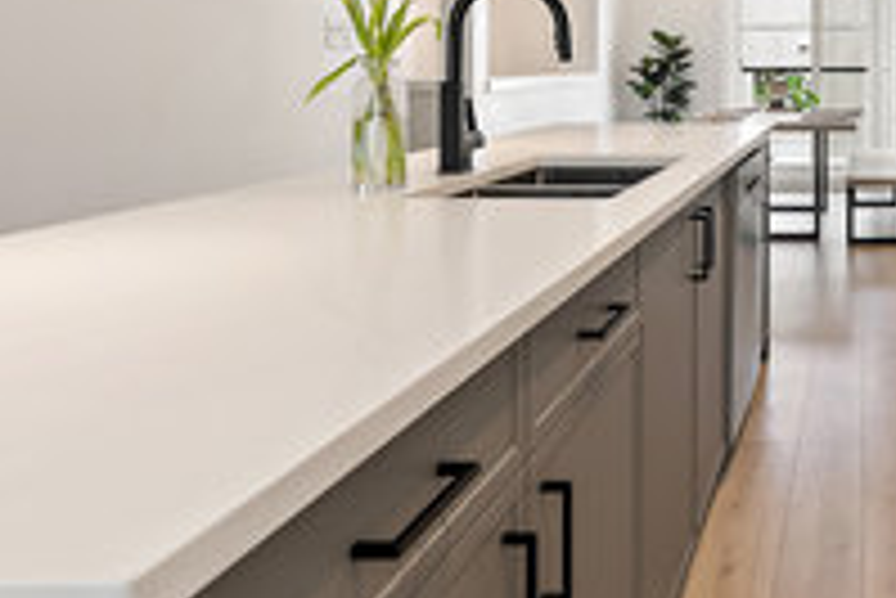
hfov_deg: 46.8
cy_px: 45
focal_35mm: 35
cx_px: 867
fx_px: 872
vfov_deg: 35.4
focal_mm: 16
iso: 320
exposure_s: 1/4
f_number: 7.1
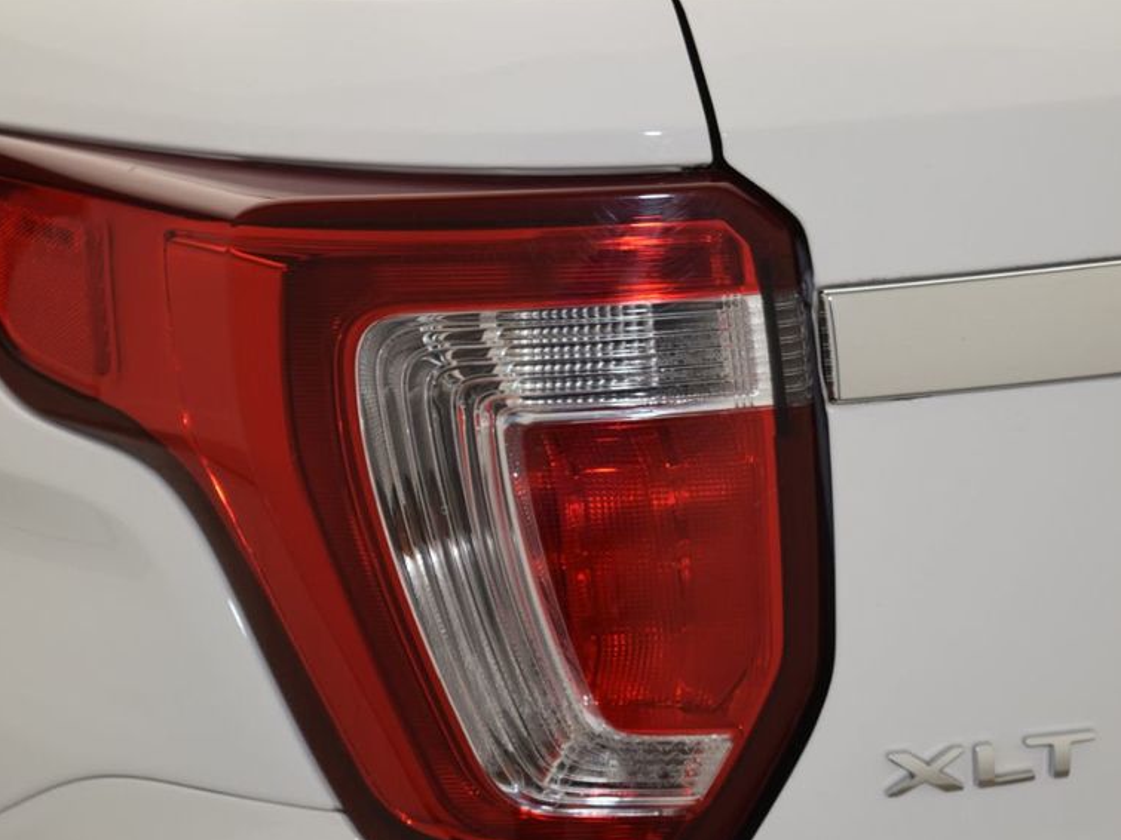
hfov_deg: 18.3
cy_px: 501
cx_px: 591
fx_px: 3486
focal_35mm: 108
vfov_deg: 13.7
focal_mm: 55
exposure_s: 1/125
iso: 640
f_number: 5.6
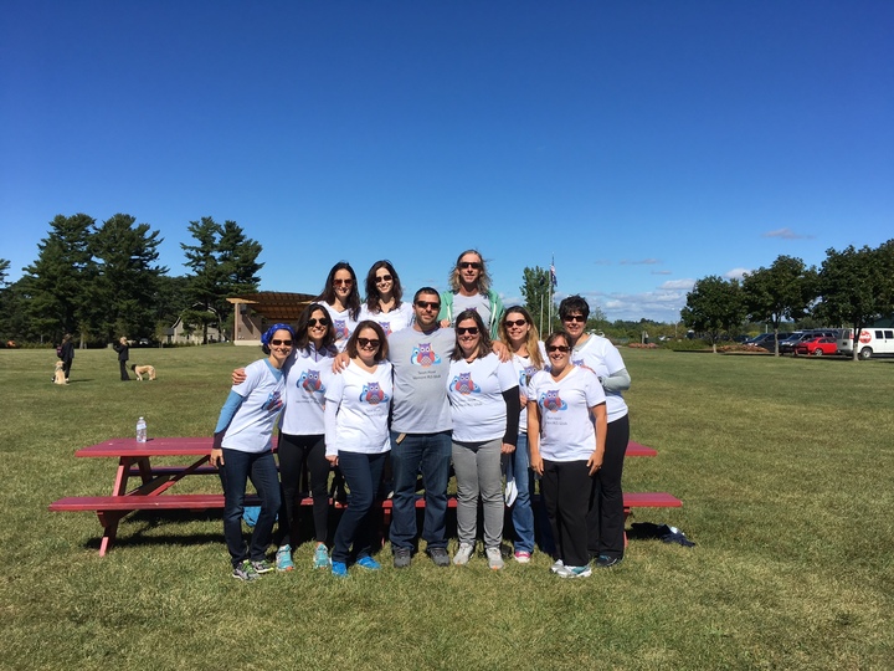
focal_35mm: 29
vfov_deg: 48.2
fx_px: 749
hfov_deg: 61.7
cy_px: 336
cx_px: 447
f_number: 2.2
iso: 25
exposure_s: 1/2747
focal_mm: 4.15
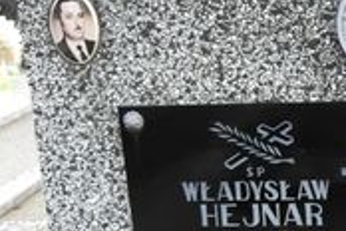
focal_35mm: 92
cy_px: 205
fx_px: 884
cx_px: 398
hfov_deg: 20.9
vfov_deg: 14.7
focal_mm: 5.2
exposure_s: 1/45
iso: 100
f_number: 2.5
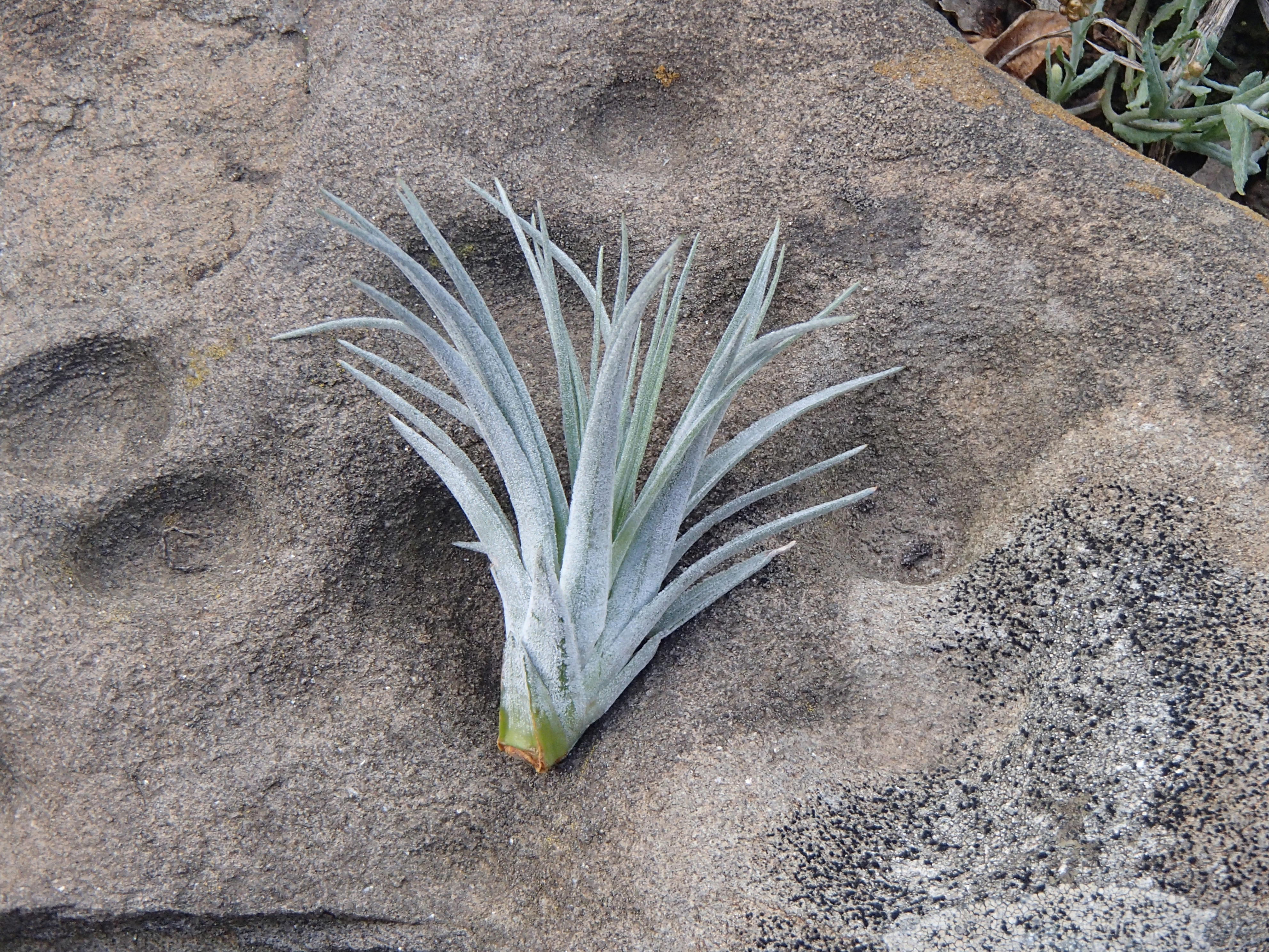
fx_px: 2676
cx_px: 634
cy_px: 476
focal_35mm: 73
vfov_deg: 20.2
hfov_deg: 26.7
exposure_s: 1/80
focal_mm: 13.09
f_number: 5.7
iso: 200
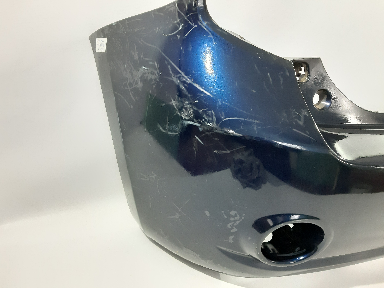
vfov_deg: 51.4
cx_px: 192
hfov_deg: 65.3
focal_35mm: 27
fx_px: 300
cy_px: 144
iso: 320
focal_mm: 3.93
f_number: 1.7
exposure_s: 1/25
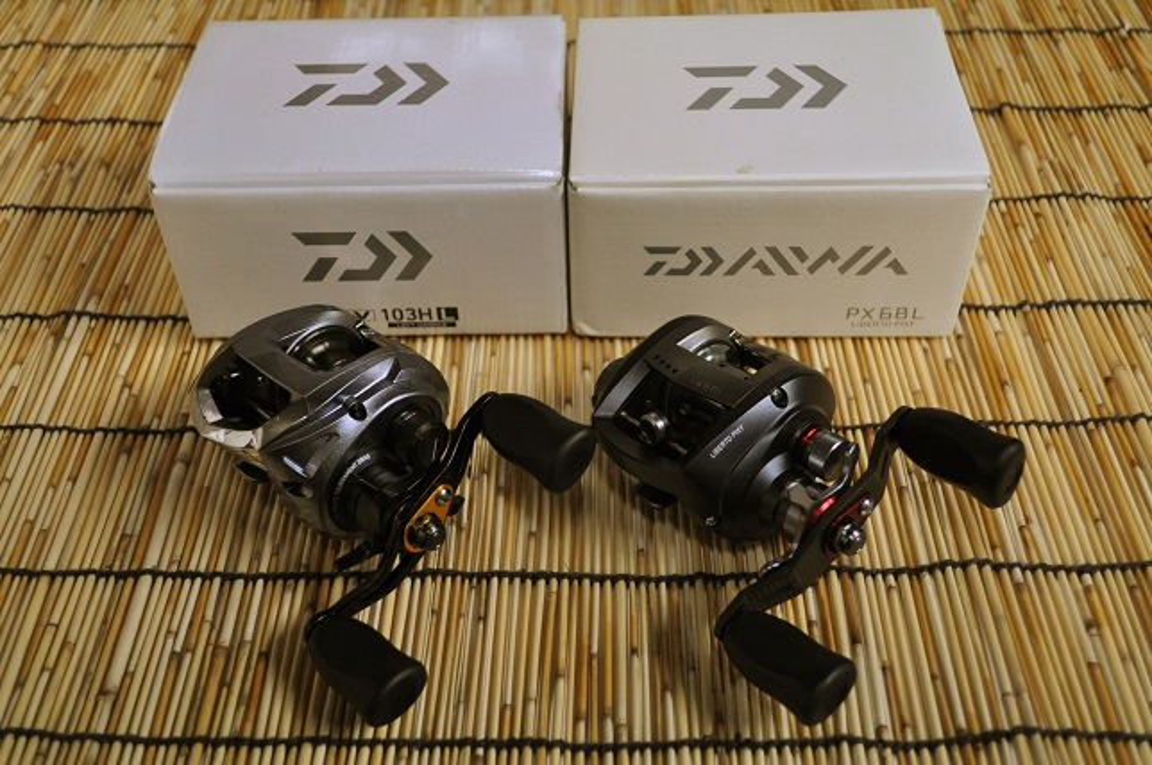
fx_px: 1247
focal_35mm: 39
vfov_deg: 34.1
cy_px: 382
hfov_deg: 49.6
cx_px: 576
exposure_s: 1/60
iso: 800
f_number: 4.2
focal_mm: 26
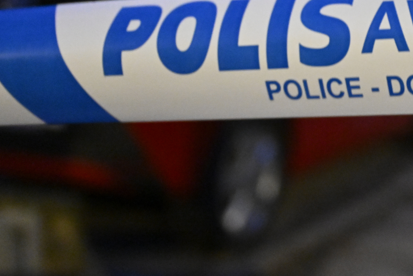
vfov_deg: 18.1
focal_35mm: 73
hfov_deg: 25.5
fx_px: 837
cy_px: -8
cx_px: 462
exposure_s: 1/50
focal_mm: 31
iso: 6400
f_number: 2.8
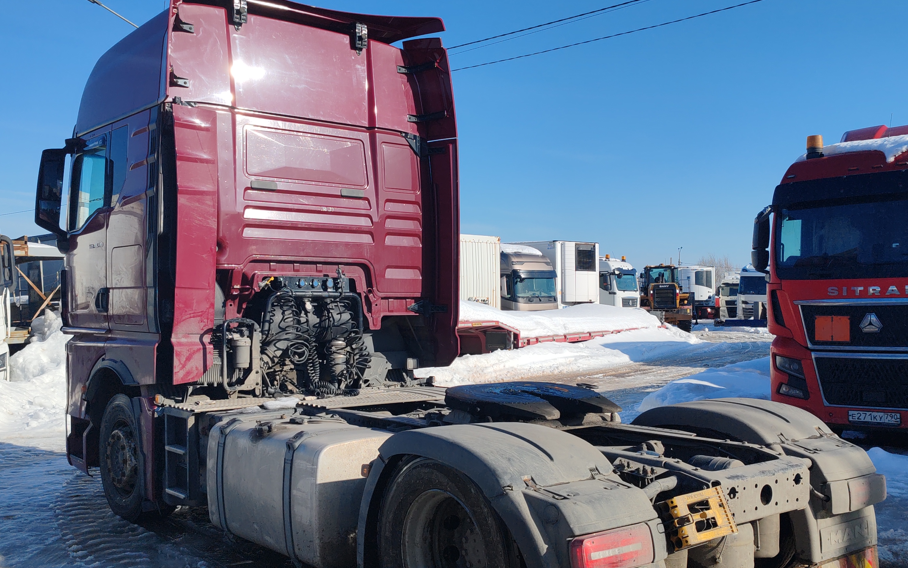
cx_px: 453
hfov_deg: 50.4
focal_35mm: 39
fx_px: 965
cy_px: 315
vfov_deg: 32.7
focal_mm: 6.12
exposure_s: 1/1100
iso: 50
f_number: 1.9
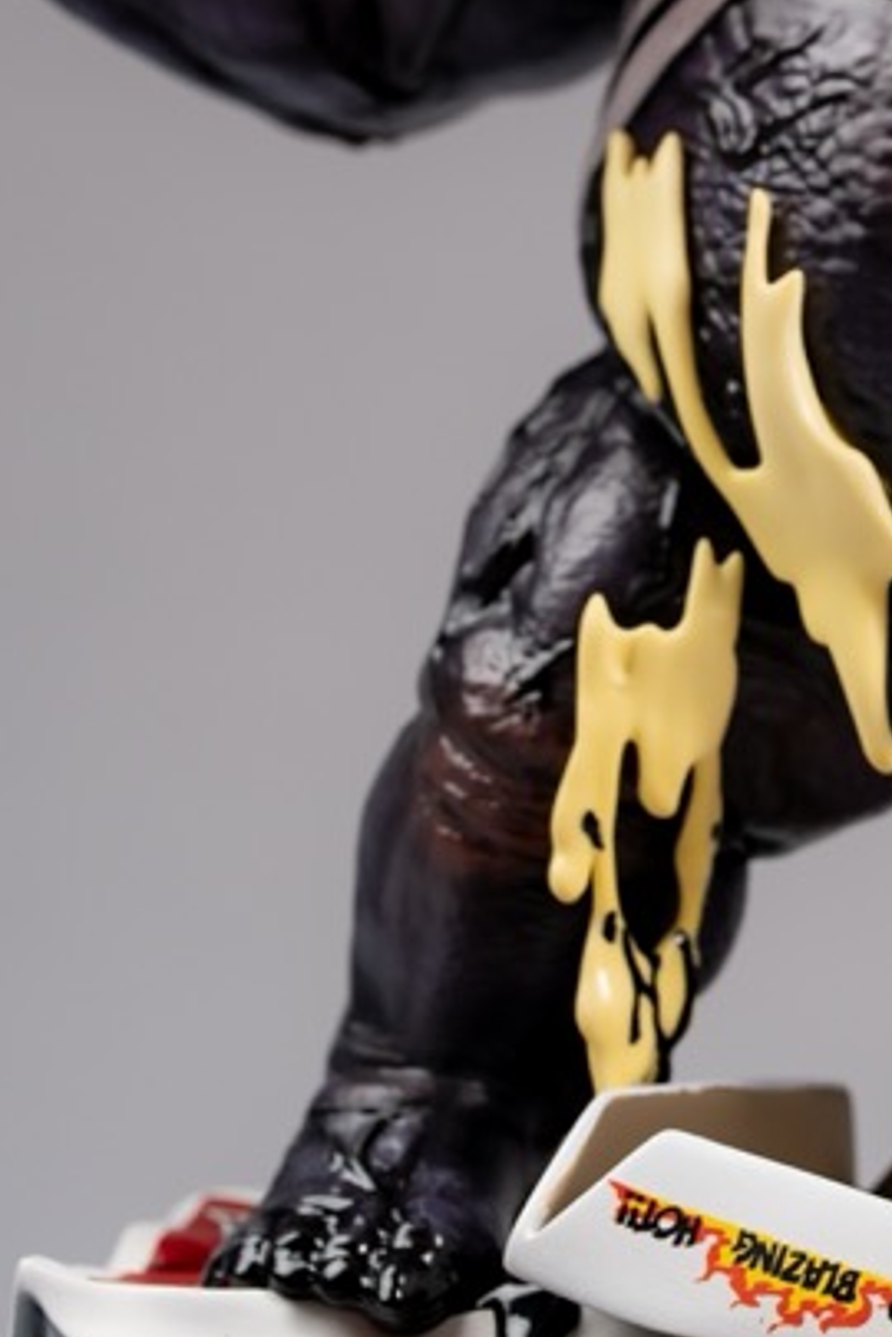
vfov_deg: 12.8
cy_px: -66
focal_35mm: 158
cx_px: 1132
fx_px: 5872
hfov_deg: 8.6
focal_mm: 50
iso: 125
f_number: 5
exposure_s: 1/30
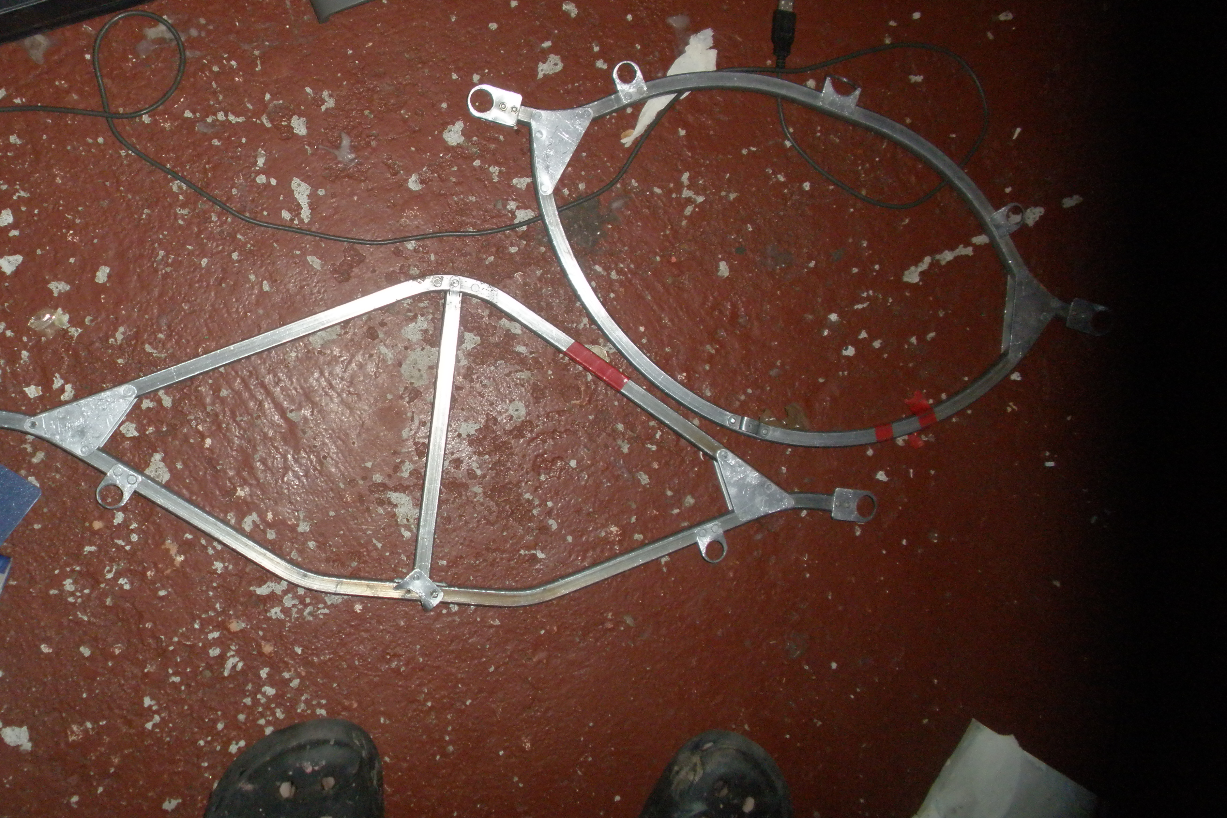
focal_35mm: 39
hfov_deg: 49.6
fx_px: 1329
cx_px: 617
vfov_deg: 34.2
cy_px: 372
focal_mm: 6.6
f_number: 3.5
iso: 200
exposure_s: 1/30
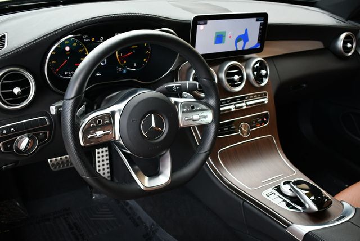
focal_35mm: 40
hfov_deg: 48.4
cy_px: 120
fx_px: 400
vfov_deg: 33.5
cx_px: 180
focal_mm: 20
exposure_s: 1/250
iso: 720
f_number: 3.5
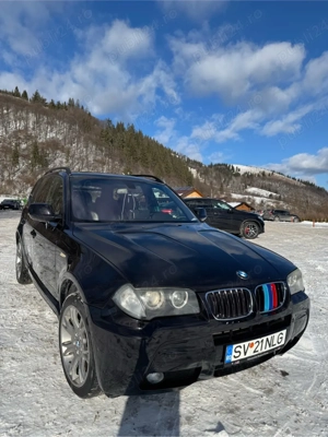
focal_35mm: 24
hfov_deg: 56.8
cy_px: 218
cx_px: 164
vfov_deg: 71.6
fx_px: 303
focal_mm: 6.76
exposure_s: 1/5814
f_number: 1.78
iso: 80
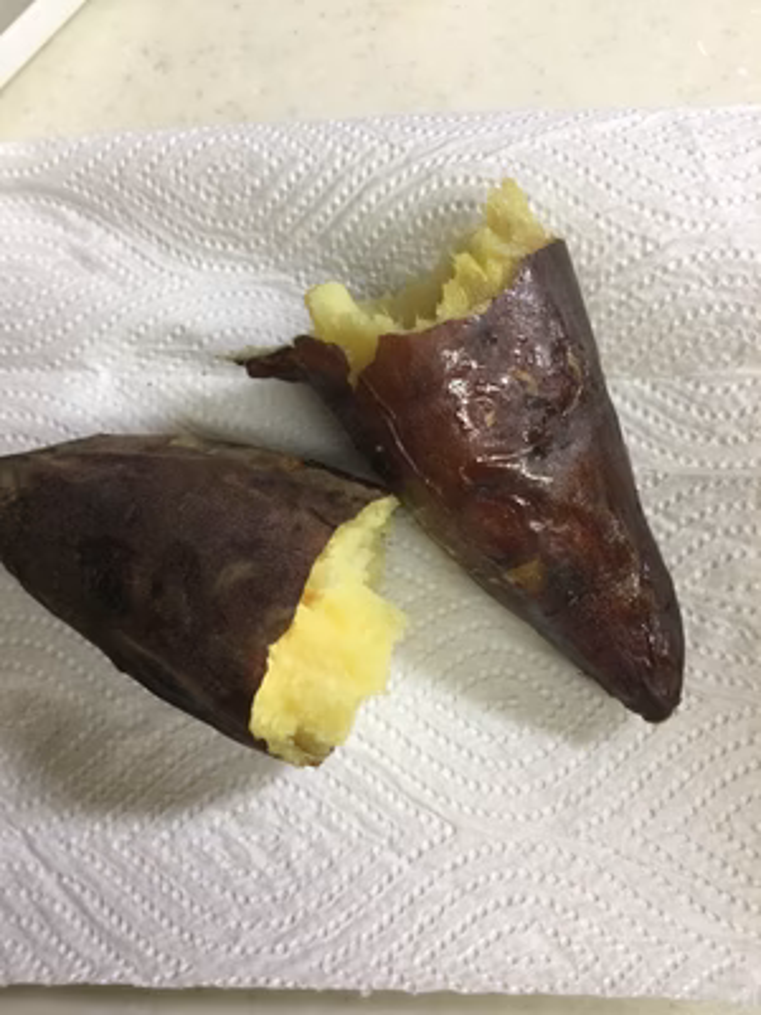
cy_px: 508
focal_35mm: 31
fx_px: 909
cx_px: 380
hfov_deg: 45.4
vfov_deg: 58.4
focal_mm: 3.3
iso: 160
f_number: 2.4
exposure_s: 1/30
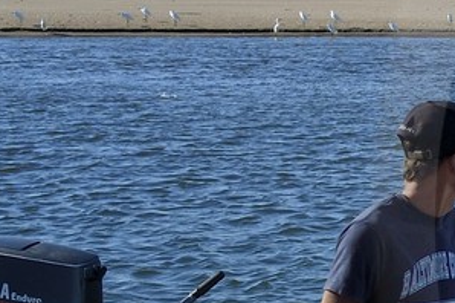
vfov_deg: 8.0
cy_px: 226
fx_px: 2171
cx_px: 997
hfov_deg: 10.6
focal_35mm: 172
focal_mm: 32
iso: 200
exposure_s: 1/250
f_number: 14
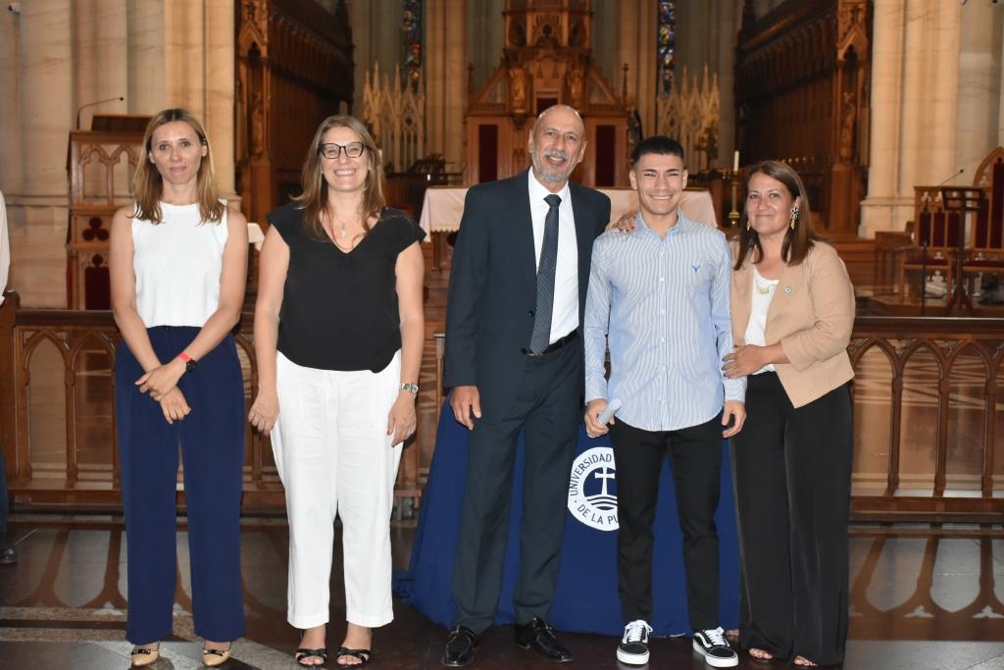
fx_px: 1464
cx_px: 502
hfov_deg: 37.8
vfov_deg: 25.8
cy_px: 335
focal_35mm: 52
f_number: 5.6
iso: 1600
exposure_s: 1/60
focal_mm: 35
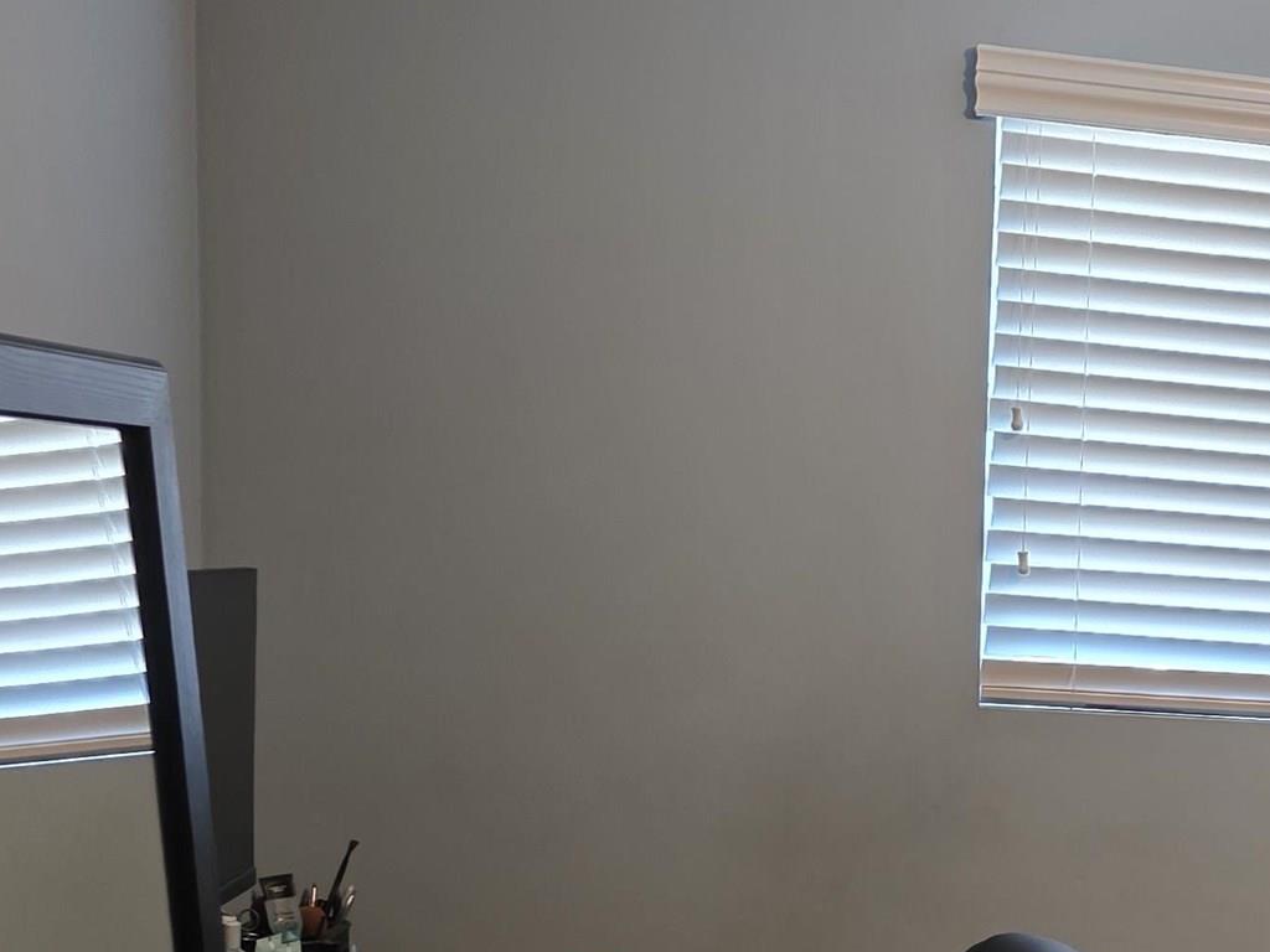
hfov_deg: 26.0
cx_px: 1408
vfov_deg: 20.6
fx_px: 2531
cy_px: 962
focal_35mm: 69
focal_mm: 6.3
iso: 320
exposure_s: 1/52
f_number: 1.7
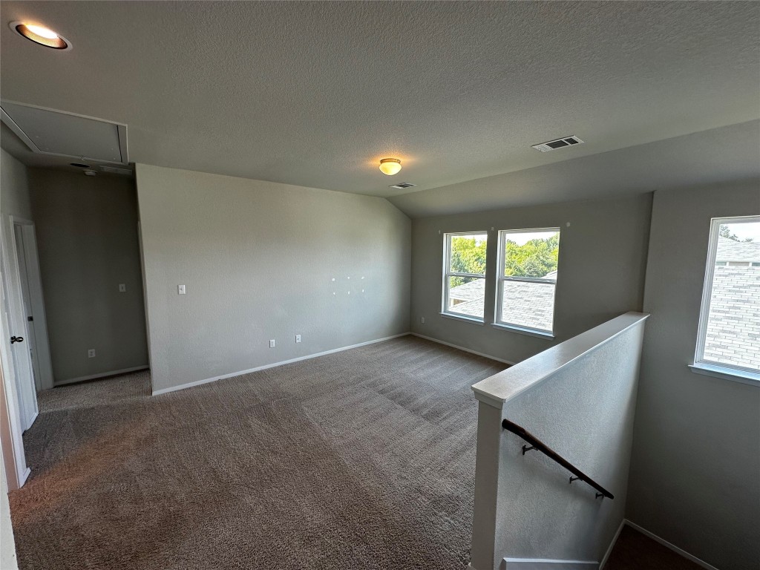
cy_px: 285
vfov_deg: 85.7
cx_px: 380
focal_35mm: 14
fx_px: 307
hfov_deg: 102.1
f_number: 2.2
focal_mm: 2.22
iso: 50
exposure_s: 1/120
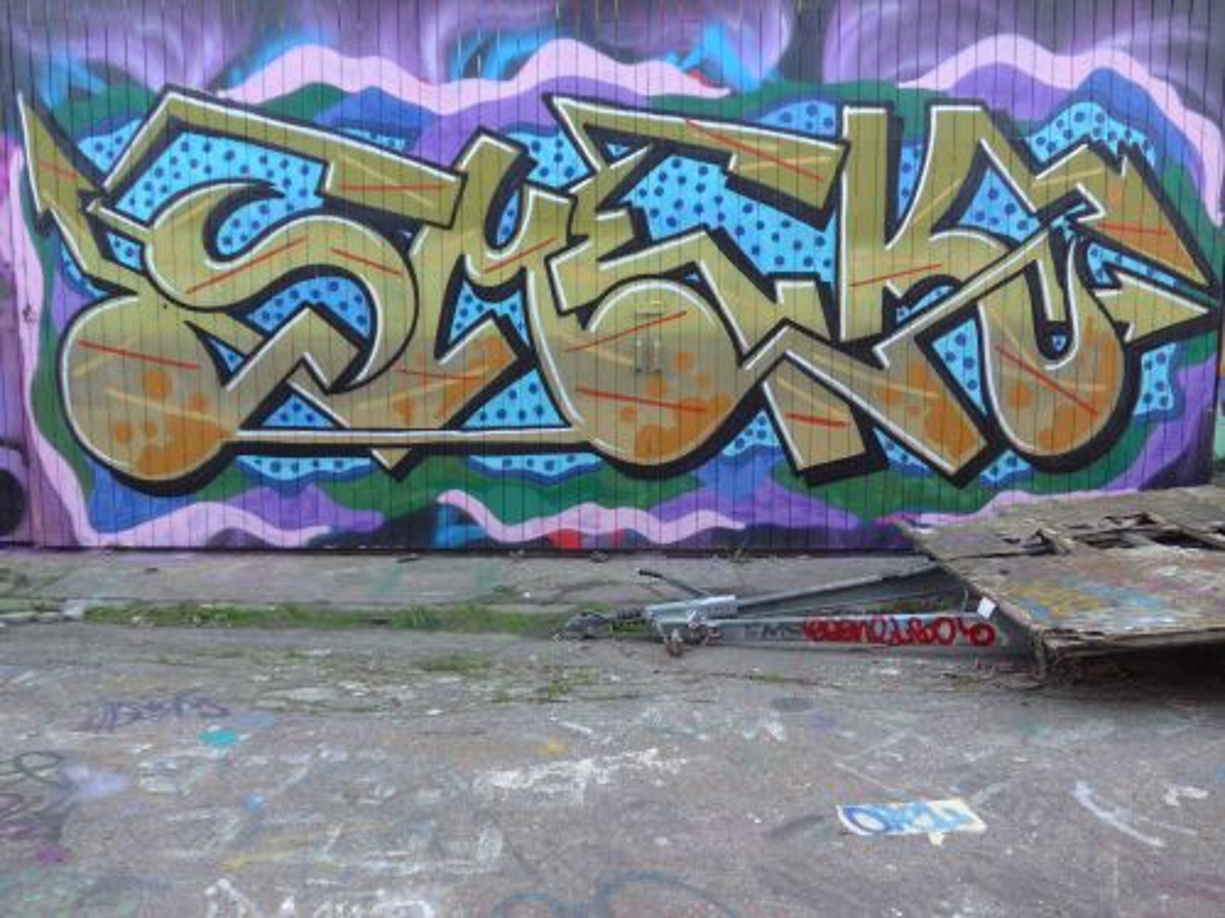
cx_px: 612
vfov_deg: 48.2
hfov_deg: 61.7
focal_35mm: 29
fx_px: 1026
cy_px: 459
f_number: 2
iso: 100
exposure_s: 1/60
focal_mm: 6
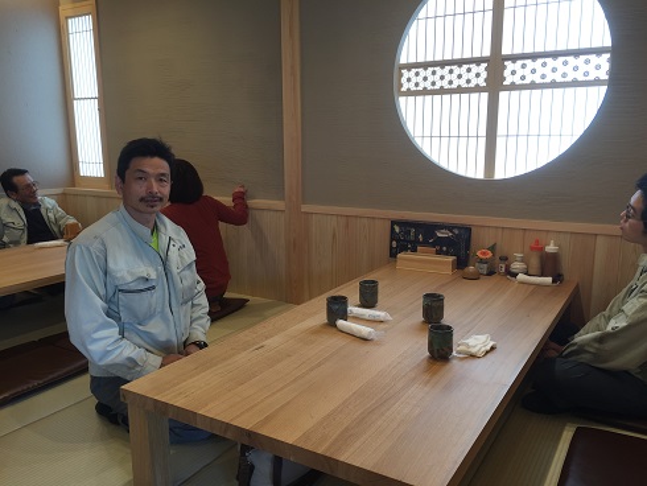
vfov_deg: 48.3
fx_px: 542
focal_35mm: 29
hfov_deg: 61.6
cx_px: 324
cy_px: 243
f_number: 2.2
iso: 32
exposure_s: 1/40
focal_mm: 4.15
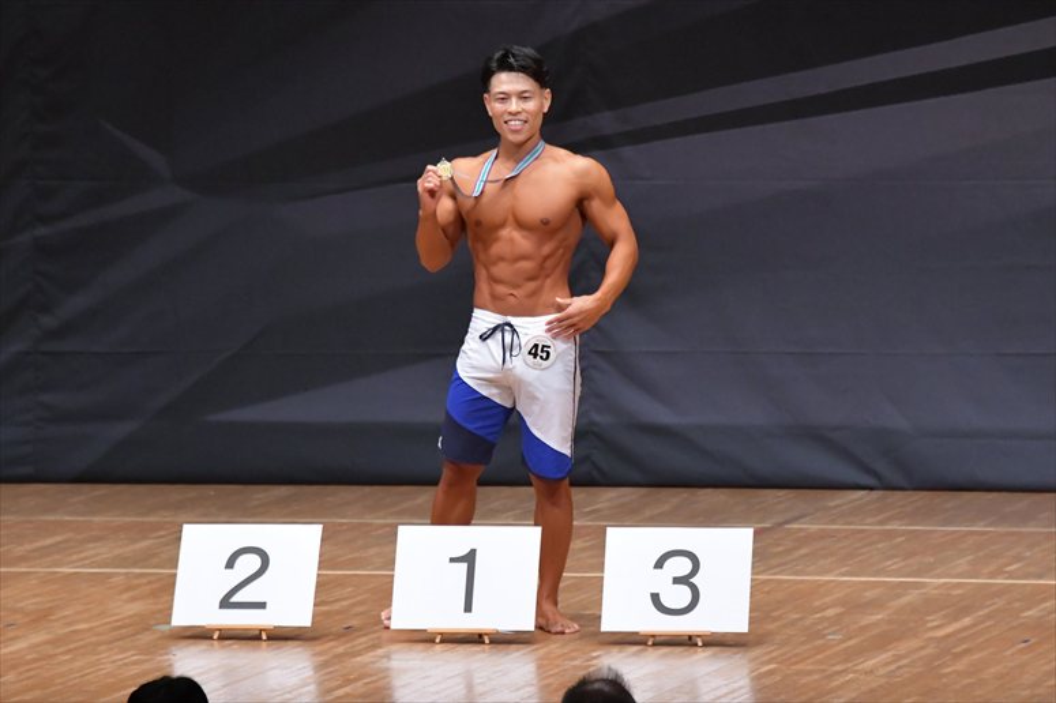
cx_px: 528
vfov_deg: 4.8
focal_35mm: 285
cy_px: 352
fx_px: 8356
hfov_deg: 7.2
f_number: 5.6
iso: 6400
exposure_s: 1/400
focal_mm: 190
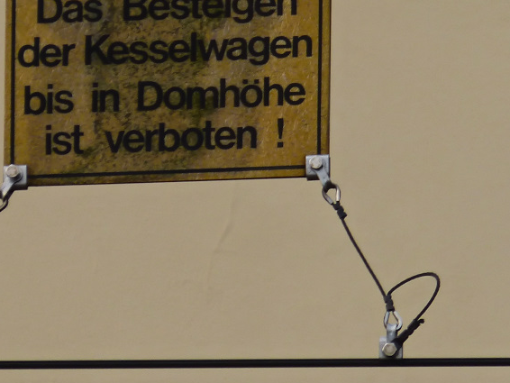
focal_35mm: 1060
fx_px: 15624
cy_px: 59
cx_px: 394
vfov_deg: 1.4
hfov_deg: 1.9
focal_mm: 89.6
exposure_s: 1/200
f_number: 4.6
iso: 100
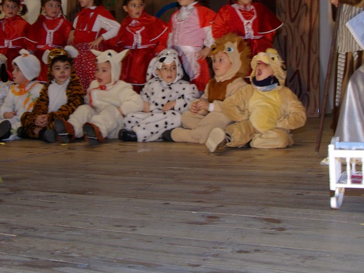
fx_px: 578
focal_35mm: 55
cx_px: 130
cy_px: 36
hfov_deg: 34.7
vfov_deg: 25.9
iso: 400
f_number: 4.5
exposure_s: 1/30
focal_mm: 18
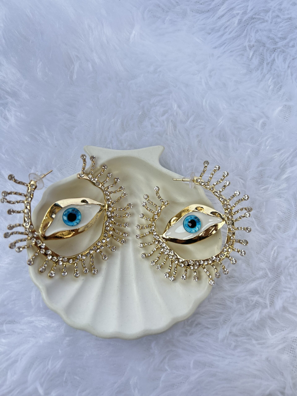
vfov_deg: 67.3
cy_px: 198
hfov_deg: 53.1
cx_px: 148
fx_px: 297
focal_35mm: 26
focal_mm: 5.7
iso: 50
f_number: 1.5
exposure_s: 1/125
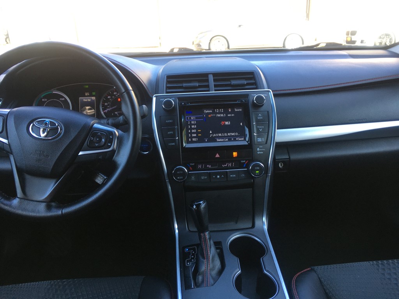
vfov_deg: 48.2
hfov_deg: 61.7
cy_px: 150
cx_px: 200
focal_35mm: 29
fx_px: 334
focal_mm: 4.15
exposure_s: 1/60
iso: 32
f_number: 2.2
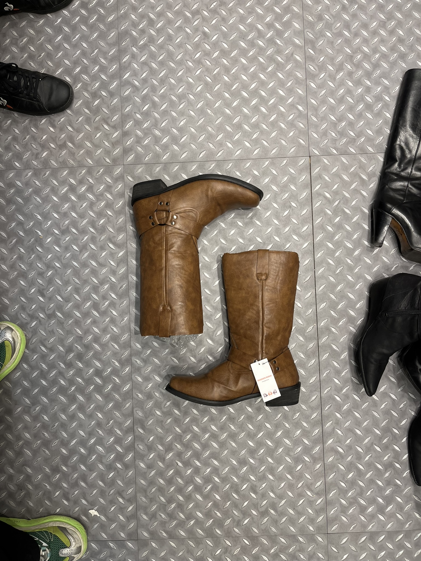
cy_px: 280
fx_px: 422
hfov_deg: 53.1
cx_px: 210
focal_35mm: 26
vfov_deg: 67.3
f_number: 1.6
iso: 100
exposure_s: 1/100
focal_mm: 5.1
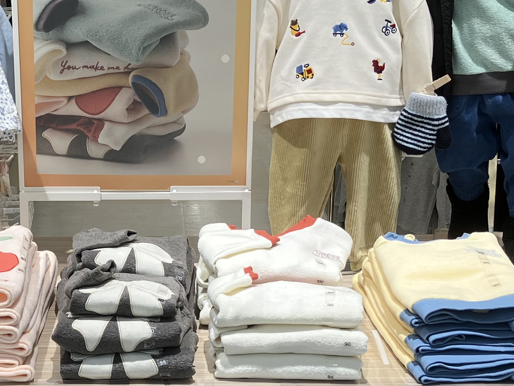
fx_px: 1232
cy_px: 284
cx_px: 138
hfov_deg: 23.4
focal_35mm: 83
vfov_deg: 17.7
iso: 32
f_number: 1.8
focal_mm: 3.99
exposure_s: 1/120
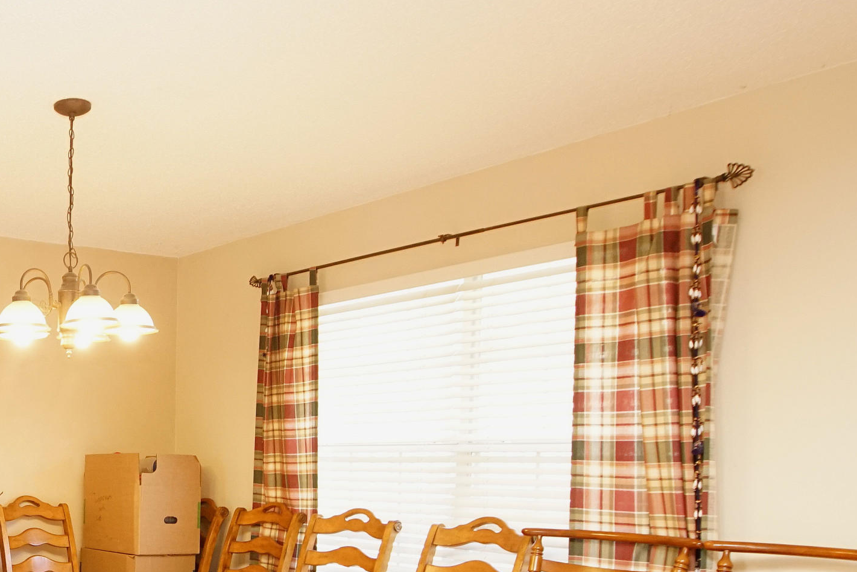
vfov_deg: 33.5
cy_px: 496
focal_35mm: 38
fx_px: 905
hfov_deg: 42.7
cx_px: -25
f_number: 4.5
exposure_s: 1/60
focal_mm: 12
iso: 1600
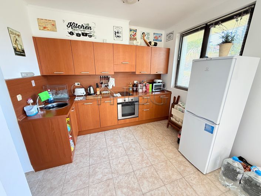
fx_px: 106
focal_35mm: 14
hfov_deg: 102.1
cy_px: 98
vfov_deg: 85.6
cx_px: 130
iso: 160
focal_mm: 2.22
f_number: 2.2
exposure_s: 1/99
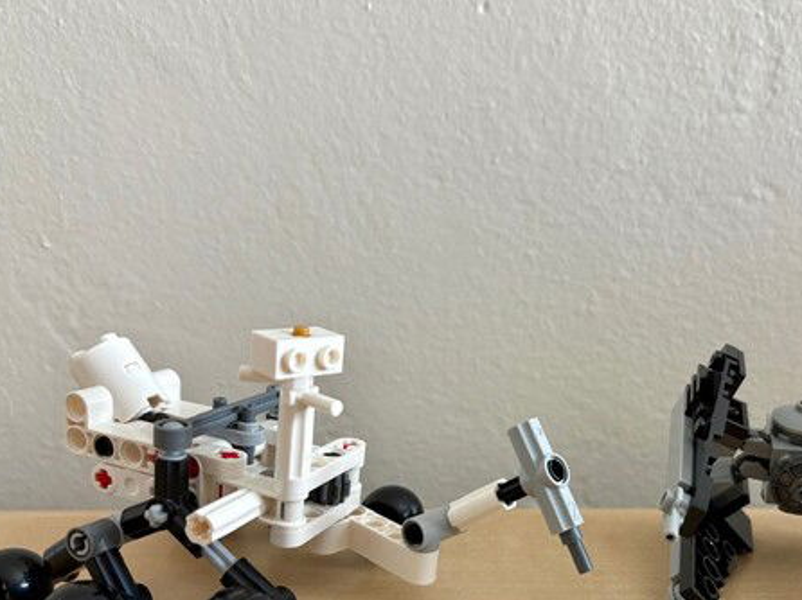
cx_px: 491
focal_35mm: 35
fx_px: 810
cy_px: 388
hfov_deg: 52.2
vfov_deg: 40.3
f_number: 1.6
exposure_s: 1/60
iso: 160
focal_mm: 5.96
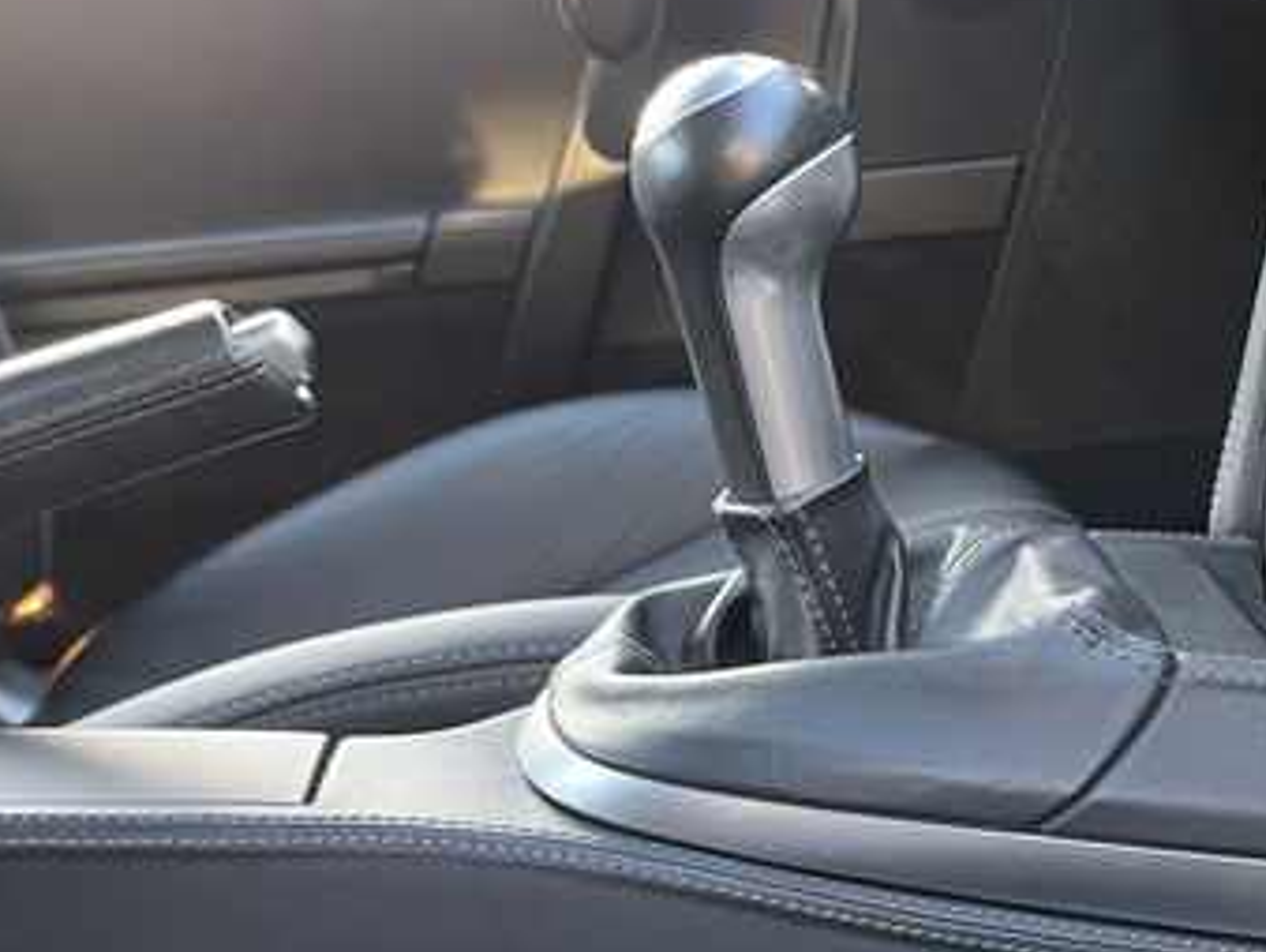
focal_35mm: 59
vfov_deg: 24.0
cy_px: 900
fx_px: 2159
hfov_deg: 32.0
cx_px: 981
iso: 160
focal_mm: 5.1
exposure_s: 1/60
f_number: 1.6
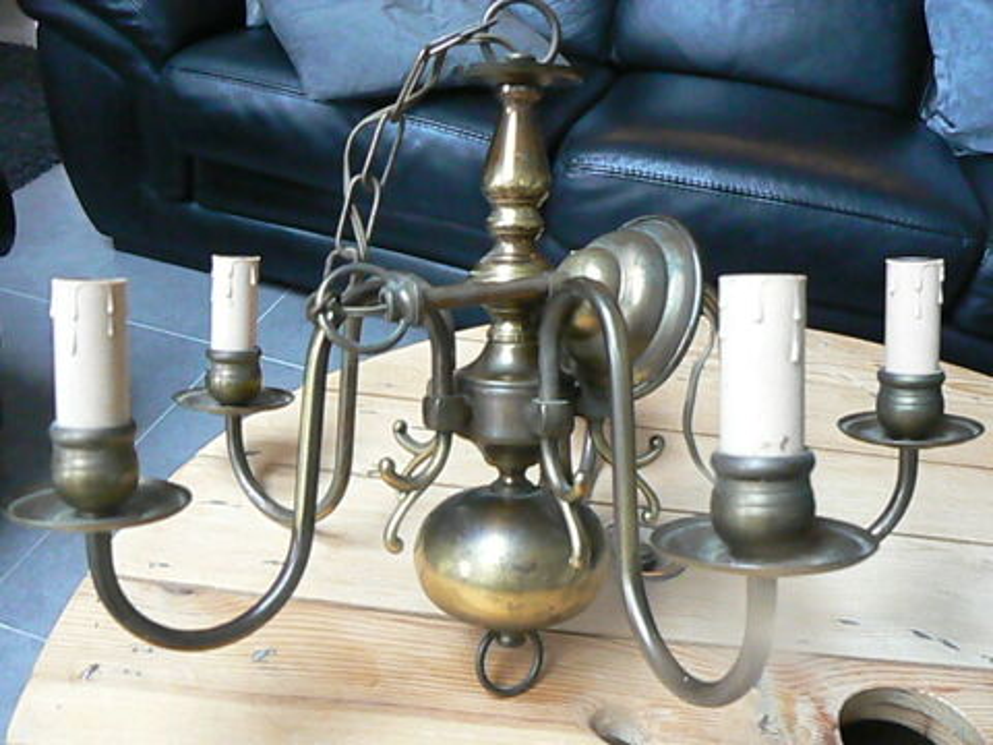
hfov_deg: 51.4
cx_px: 496
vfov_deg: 39.7
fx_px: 1033
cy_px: 372
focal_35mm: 36
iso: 1250
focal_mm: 6
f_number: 2.8
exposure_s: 1/30
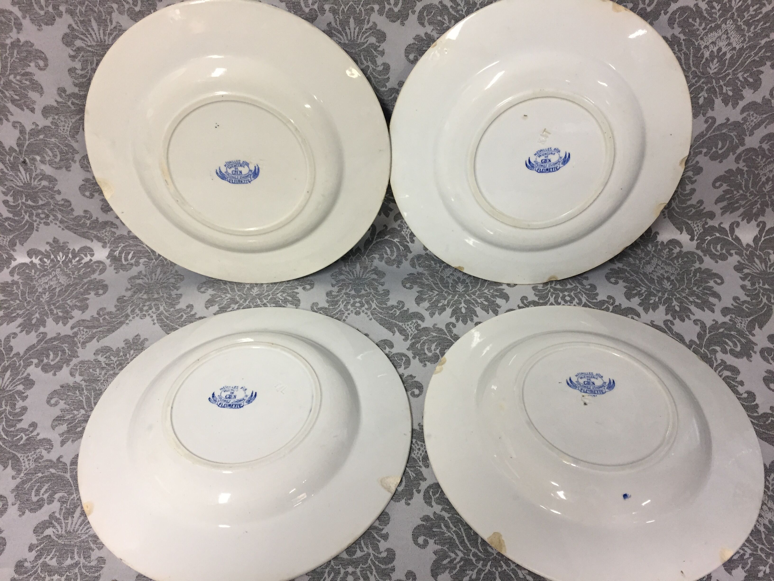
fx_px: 648
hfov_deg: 61.7
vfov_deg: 48.2
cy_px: 290
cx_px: 387
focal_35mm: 29
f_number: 2.2
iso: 80
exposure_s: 1/33
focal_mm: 4.15
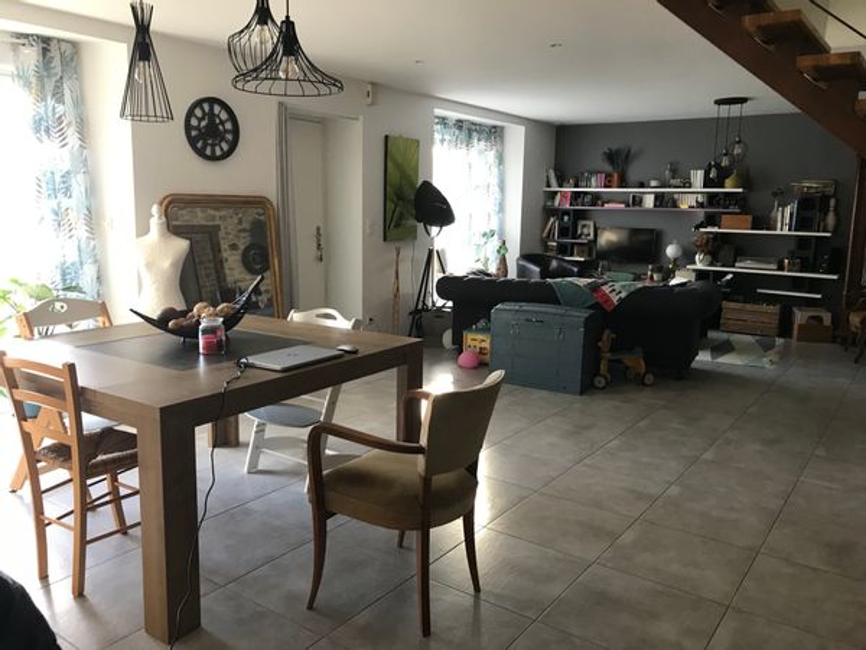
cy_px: 325
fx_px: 700
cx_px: 433
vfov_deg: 49.7
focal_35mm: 28
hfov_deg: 63.4
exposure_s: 1/20
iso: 40
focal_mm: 3.99
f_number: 1.8
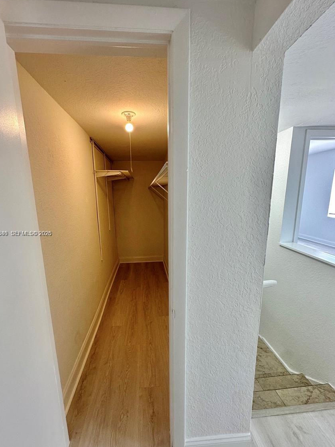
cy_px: 234
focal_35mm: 15
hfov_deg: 81.7
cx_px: 157
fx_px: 194
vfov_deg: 98.1
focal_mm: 2.22
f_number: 2.2
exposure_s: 1/120
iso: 125
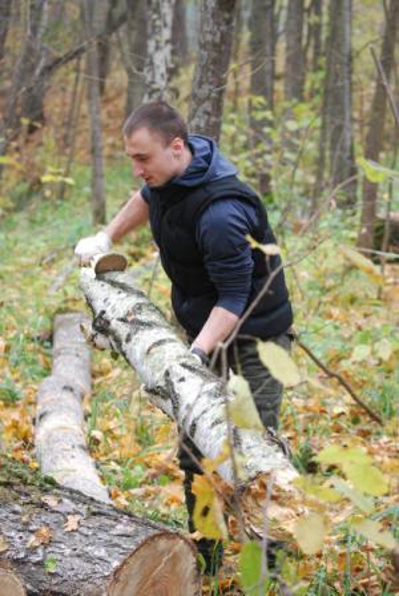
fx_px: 1740
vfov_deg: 19.4
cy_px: 298
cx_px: 200
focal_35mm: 105
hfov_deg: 13.1
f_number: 4
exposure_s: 1/125
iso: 720
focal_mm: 70
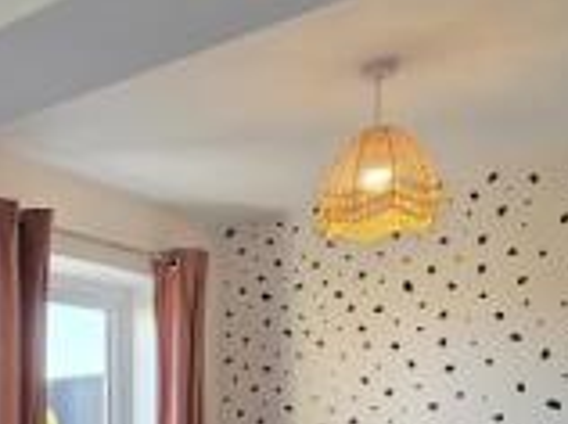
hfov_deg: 33.4
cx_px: -88
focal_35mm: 48
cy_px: 490
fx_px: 786
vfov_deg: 27.1
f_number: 2.2
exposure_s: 1/100
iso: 160
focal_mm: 2.2
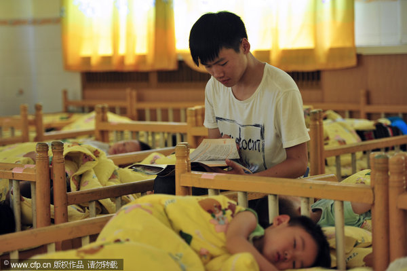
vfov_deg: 13.9
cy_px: 136
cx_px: 204
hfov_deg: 20.8
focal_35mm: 98
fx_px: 1107
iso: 1000
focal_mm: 98
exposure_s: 1/80
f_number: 2.8
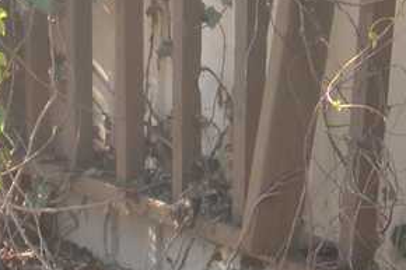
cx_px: 376
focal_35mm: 172
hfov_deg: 11.9
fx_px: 1939
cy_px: 20
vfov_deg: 7.9
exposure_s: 1/76.6
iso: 64
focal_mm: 6.3
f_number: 3.5
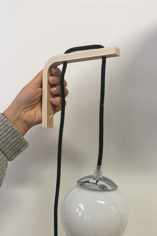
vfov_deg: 48.0
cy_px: 147
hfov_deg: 33.3
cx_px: 95
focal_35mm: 40
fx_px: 262
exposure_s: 1/33
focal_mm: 4.15
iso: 125
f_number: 2.2
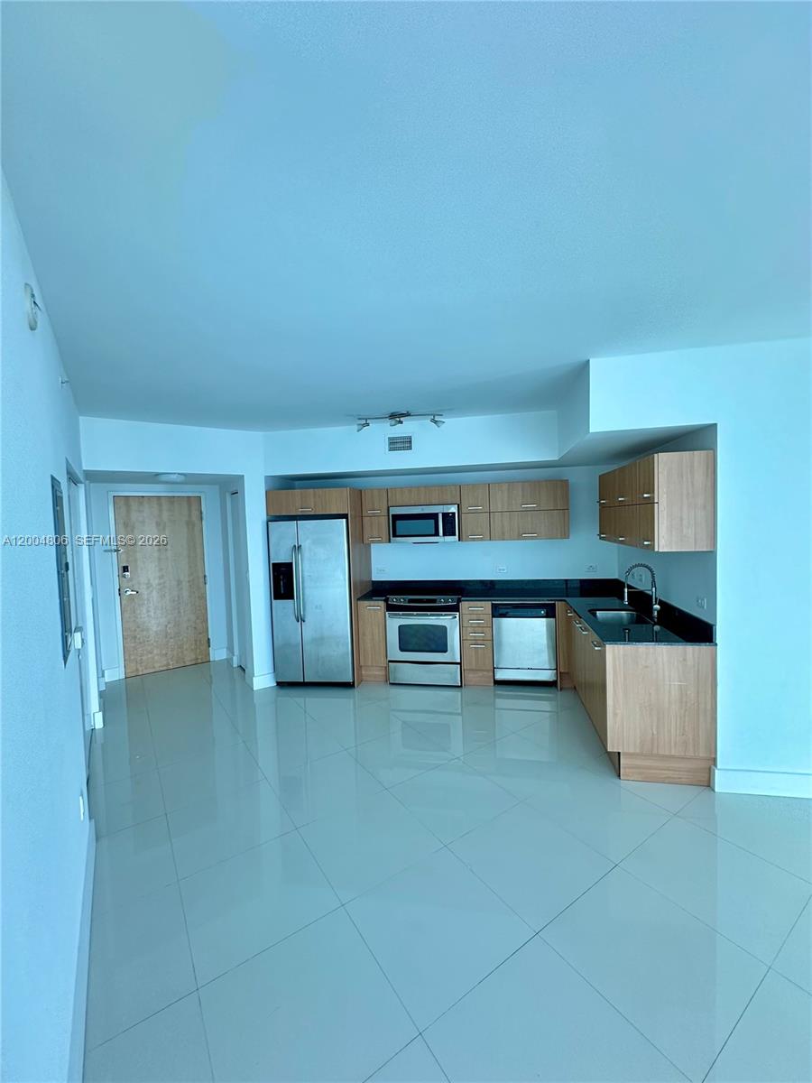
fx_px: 438
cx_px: 406
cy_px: 542
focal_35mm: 14
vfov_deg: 102.1
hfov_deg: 85.7
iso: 200
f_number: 2.2
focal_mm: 2.22
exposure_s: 1/99
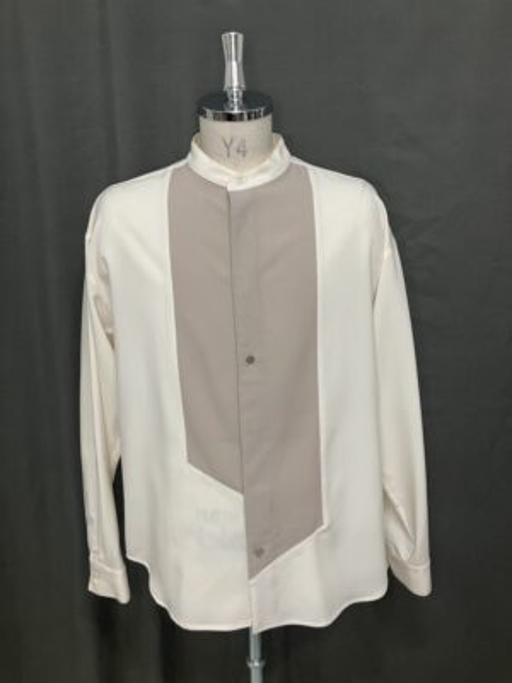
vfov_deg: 63.4
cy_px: 342
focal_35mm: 28
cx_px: 256
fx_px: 552
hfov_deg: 49.7
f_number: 1.8
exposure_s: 1/50
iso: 80
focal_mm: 3.99
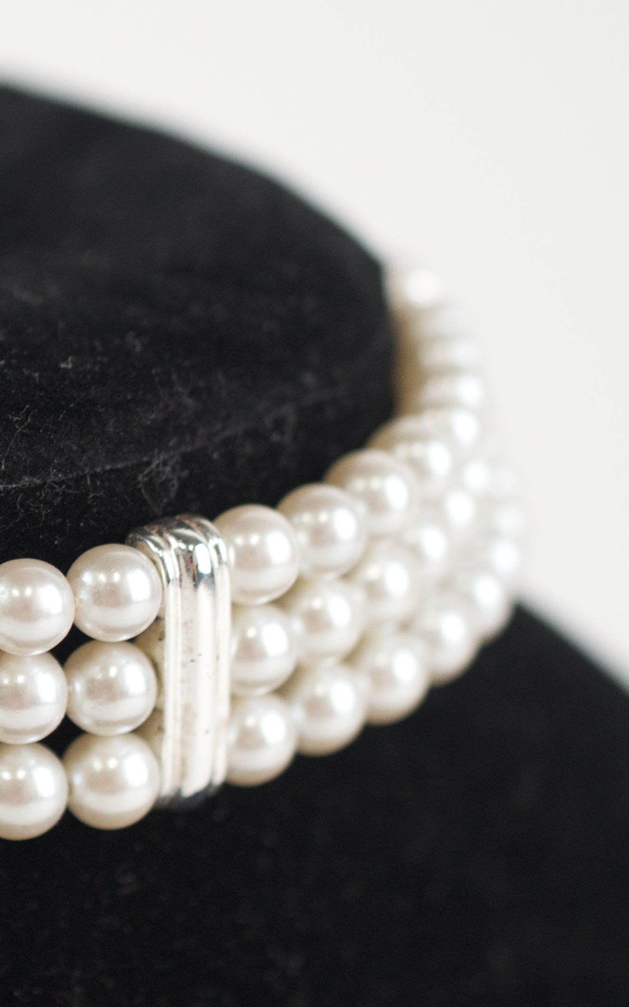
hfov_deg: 9.1
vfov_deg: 14.7
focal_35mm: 142
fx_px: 3894
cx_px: -223
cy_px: 613
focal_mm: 40
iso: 800
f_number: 4
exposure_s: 1/160
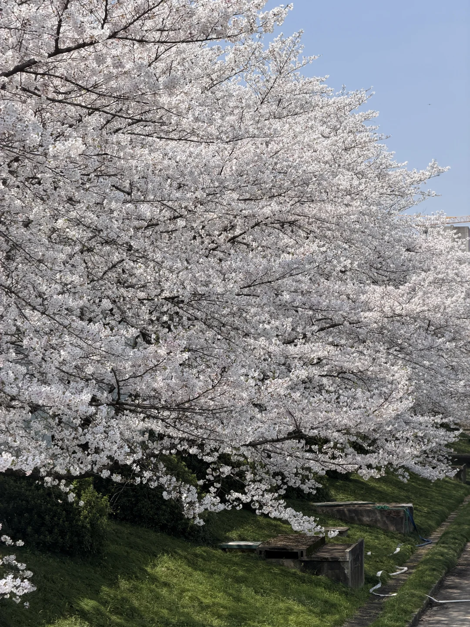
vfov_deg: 19.6
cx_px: 235
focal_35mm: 100
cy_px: 314
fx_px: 1810
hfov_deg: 14.8
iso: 25
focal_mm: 16.89
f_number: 2.8
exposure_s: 1/638
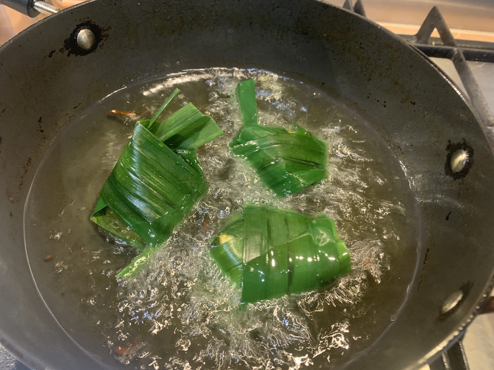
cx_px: 247
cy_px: 185
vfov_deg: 53.1
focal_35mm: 26
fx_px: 371
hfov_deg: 67.3
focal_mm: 4.25
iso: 400
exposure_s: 1/25
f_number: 1.8
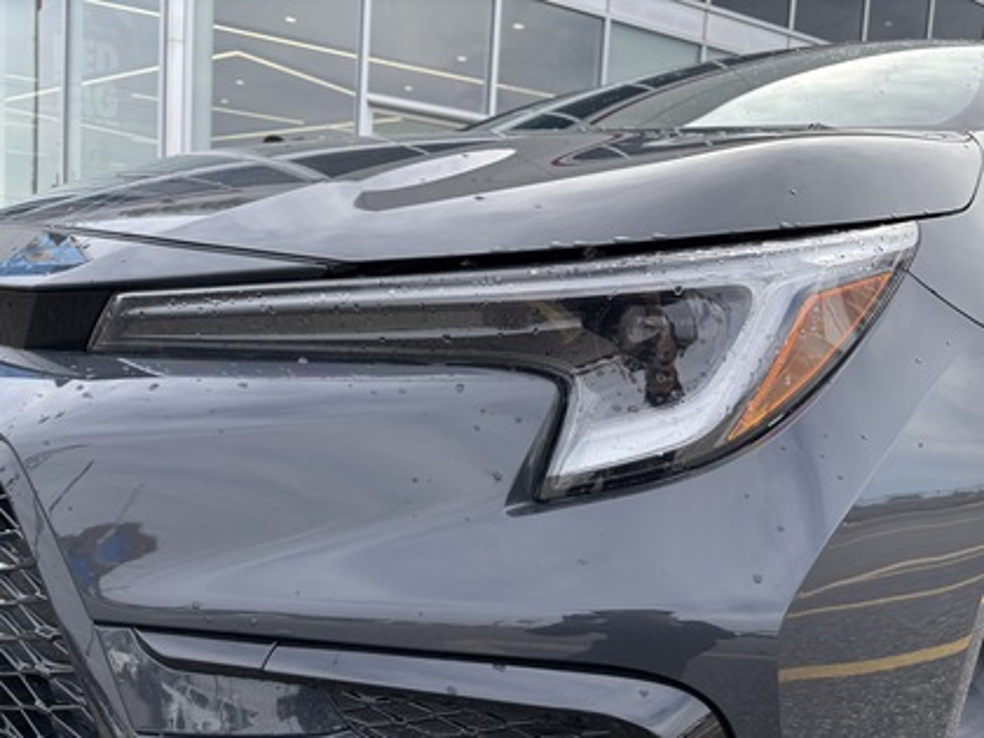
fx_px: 739
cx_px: 492
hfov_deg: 67.3
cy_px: 369
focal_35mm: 26
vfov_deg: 53.1
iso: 50
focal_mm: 5.96
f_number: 1.6
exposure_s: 1/1007
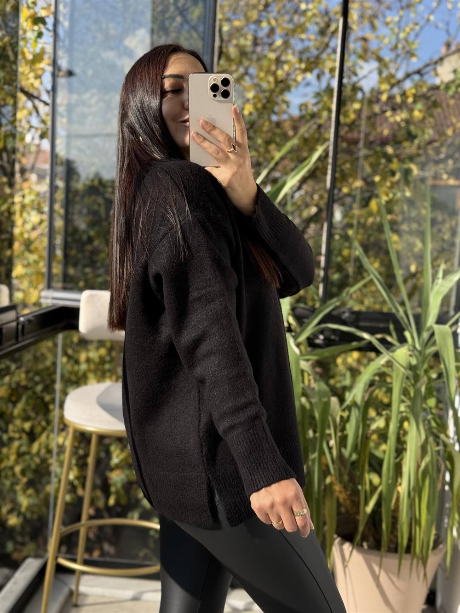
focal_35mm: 48
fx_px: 850
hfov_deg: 30.3
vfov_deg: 39.7
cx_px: 230
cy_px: 306
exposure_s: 1/1203
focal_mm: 6.76
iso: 80
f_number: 1.78
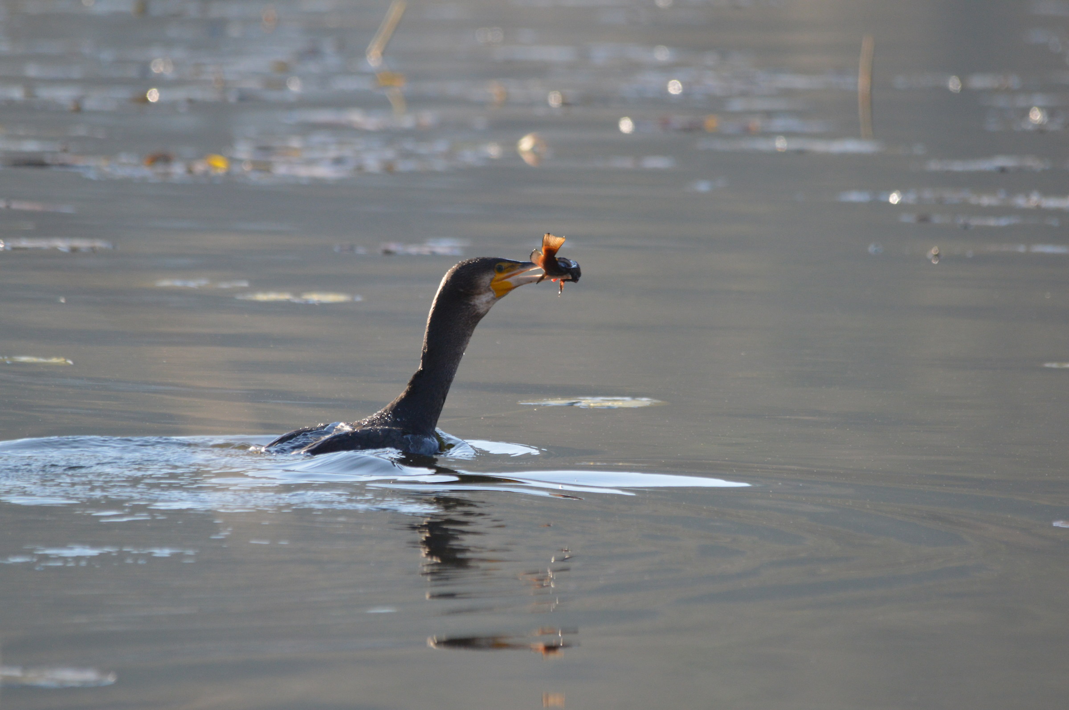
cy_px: 355
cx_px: 534
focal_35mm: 750
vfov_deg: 1.8
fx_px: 22248
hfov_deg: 2.8
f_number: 8
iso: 800
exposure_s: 1/800
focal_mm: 500
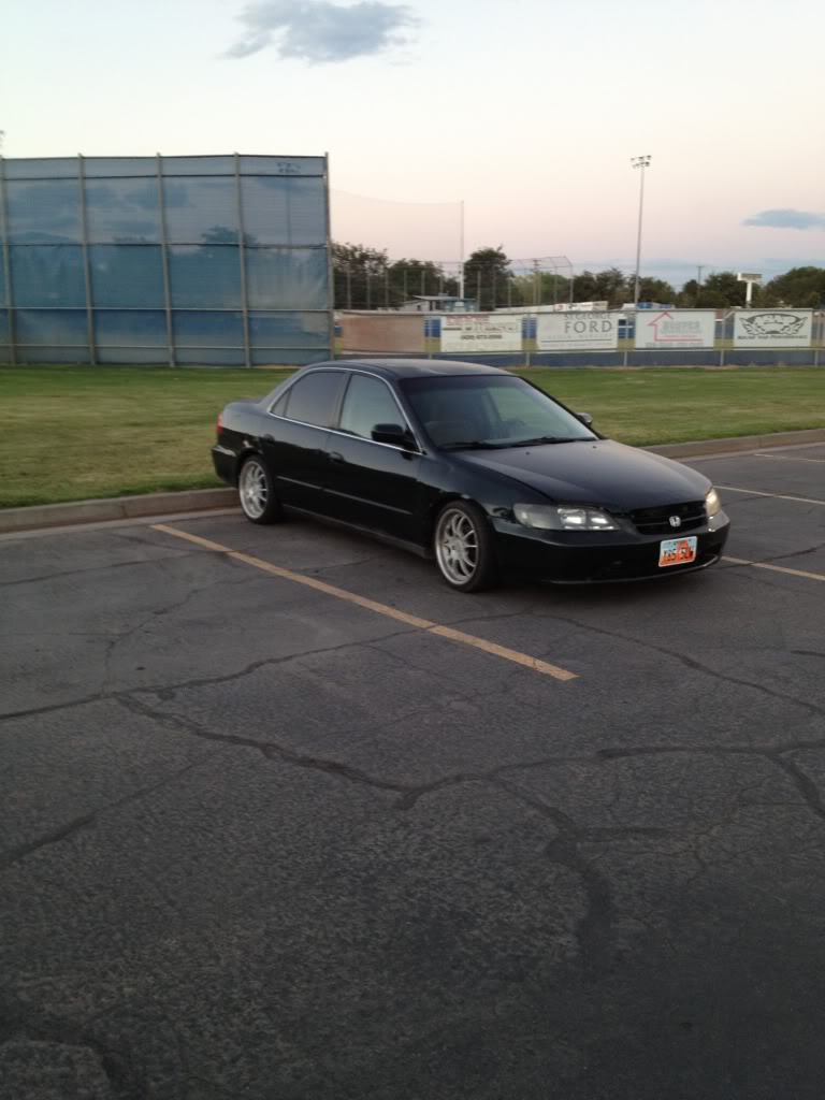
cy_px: 550
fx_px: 1112
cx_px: 412
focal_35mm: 35
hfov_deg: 40.7
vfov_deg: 52.6
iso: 80
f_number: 2.4
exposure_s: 1/20
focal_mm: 4.3
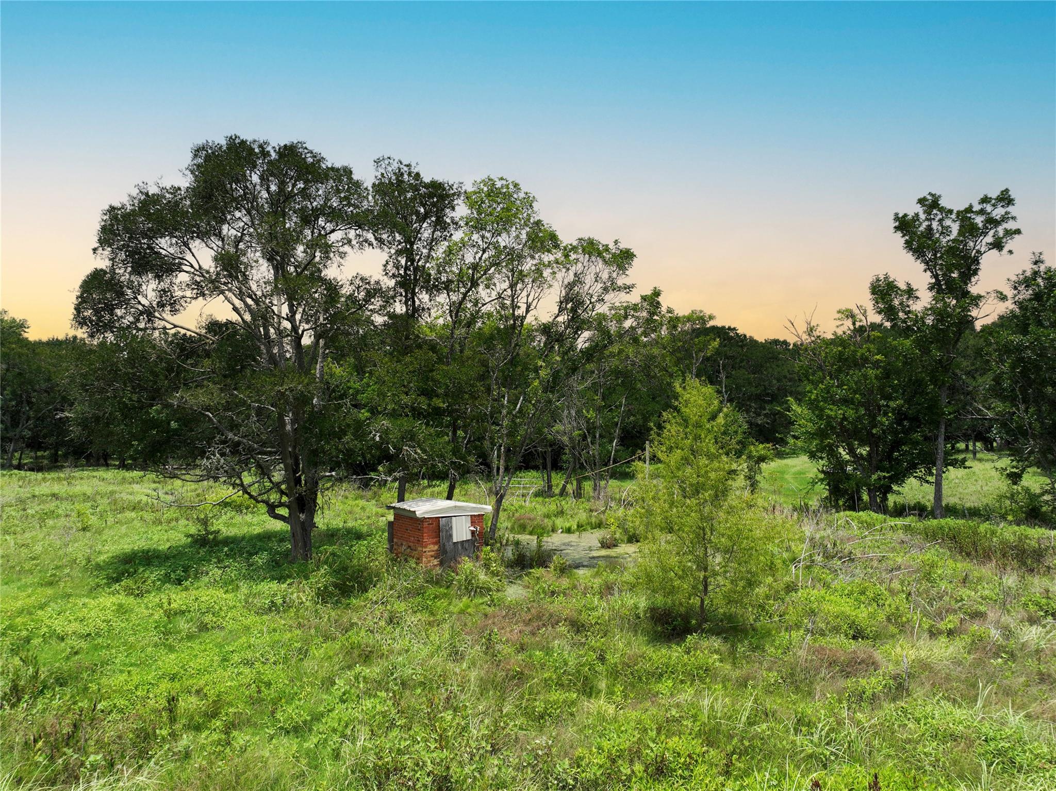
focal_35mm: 24
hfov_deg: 71.6
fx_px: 732
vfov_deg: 56.8
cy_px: 396
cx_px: 528
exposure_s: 1/3200
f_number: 2.8
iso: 100
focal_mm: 12.29
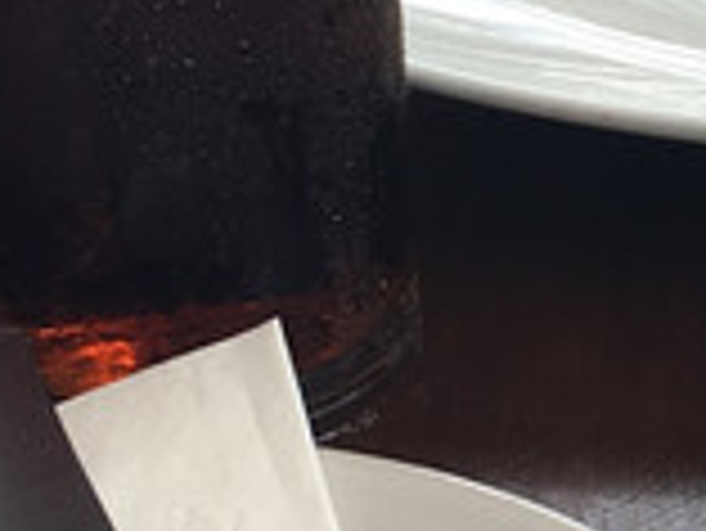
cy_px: 202
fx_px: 4021
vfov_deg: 7.5
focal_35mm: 197
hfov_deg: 9.2
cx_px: 1563
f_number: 2.2
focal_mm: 4.15
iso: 25
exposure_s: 1/139
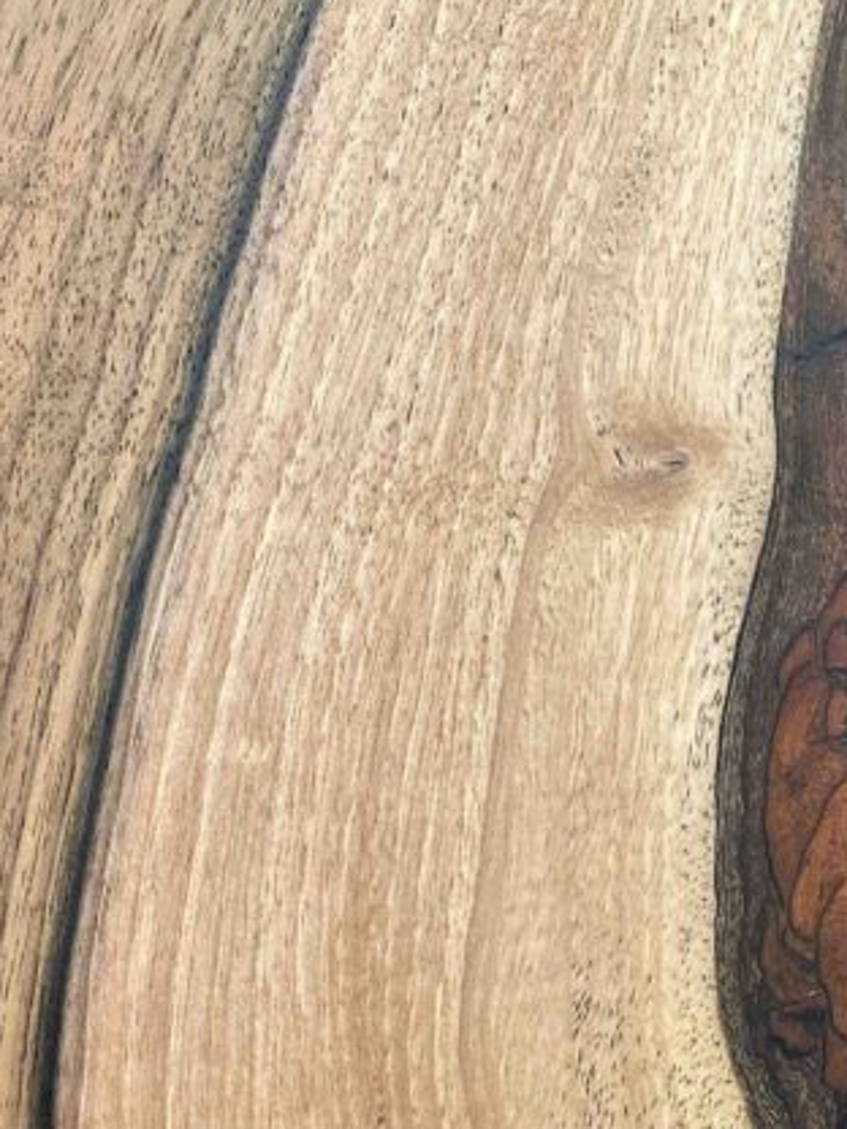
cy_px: 1308
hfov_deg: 22.6
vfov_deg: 27.2
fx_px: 2088
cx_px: 676
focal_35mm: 64
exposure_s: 1/1124
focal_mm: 4.25
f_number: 1.8
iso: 32
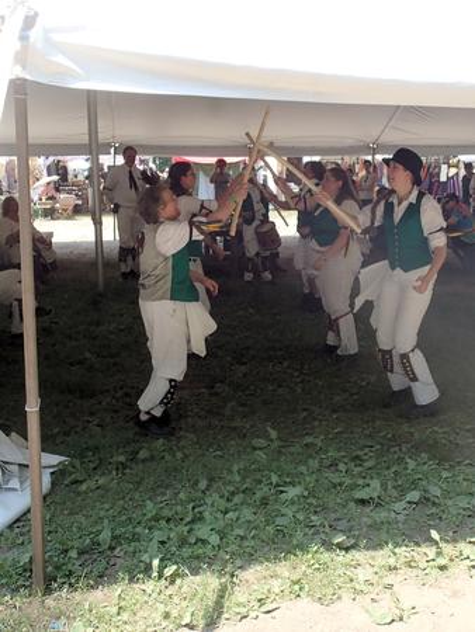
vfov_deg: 59.9
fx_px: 548
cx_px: 238
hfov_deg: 46.8
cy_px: 316
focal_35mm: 30
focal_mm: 5.5
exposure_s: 1/320
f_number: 3.2
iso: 100
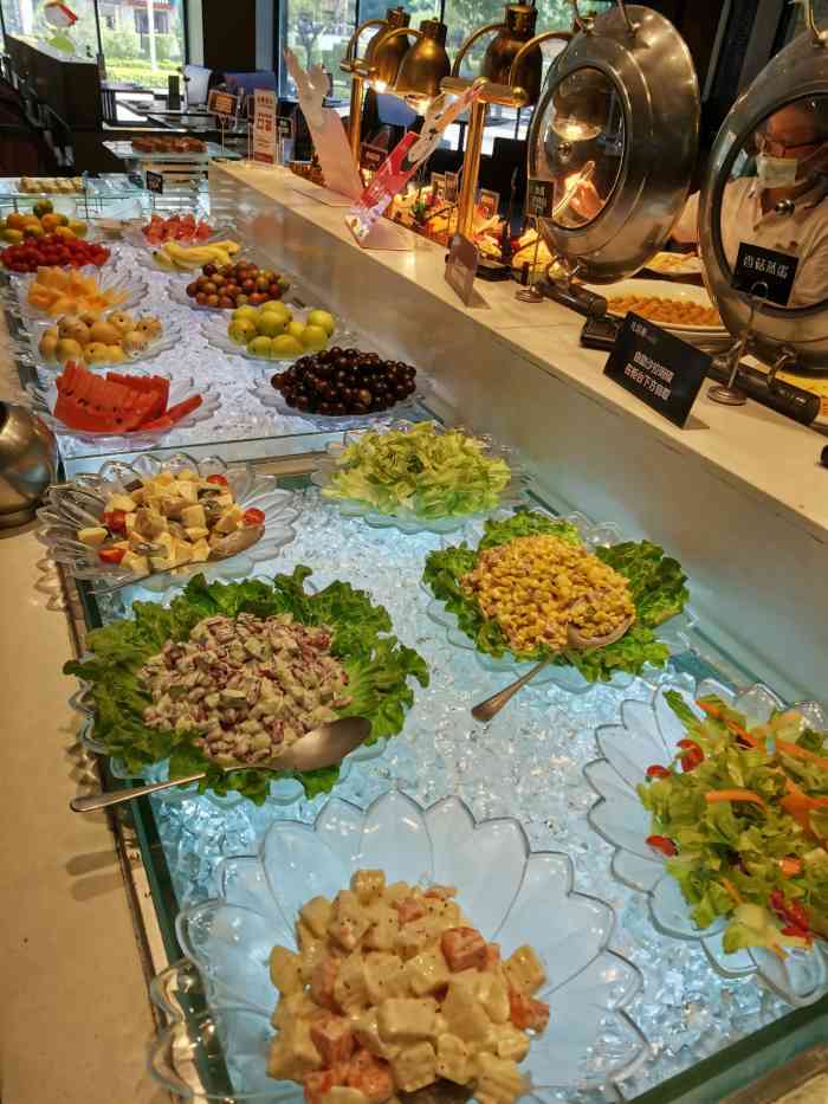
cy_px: 552
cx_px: 414
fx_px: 829
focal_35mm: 26
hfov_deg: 53.1
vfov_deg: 67.3
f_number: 1.4
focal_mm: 4.66
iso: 50
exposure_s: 1/323
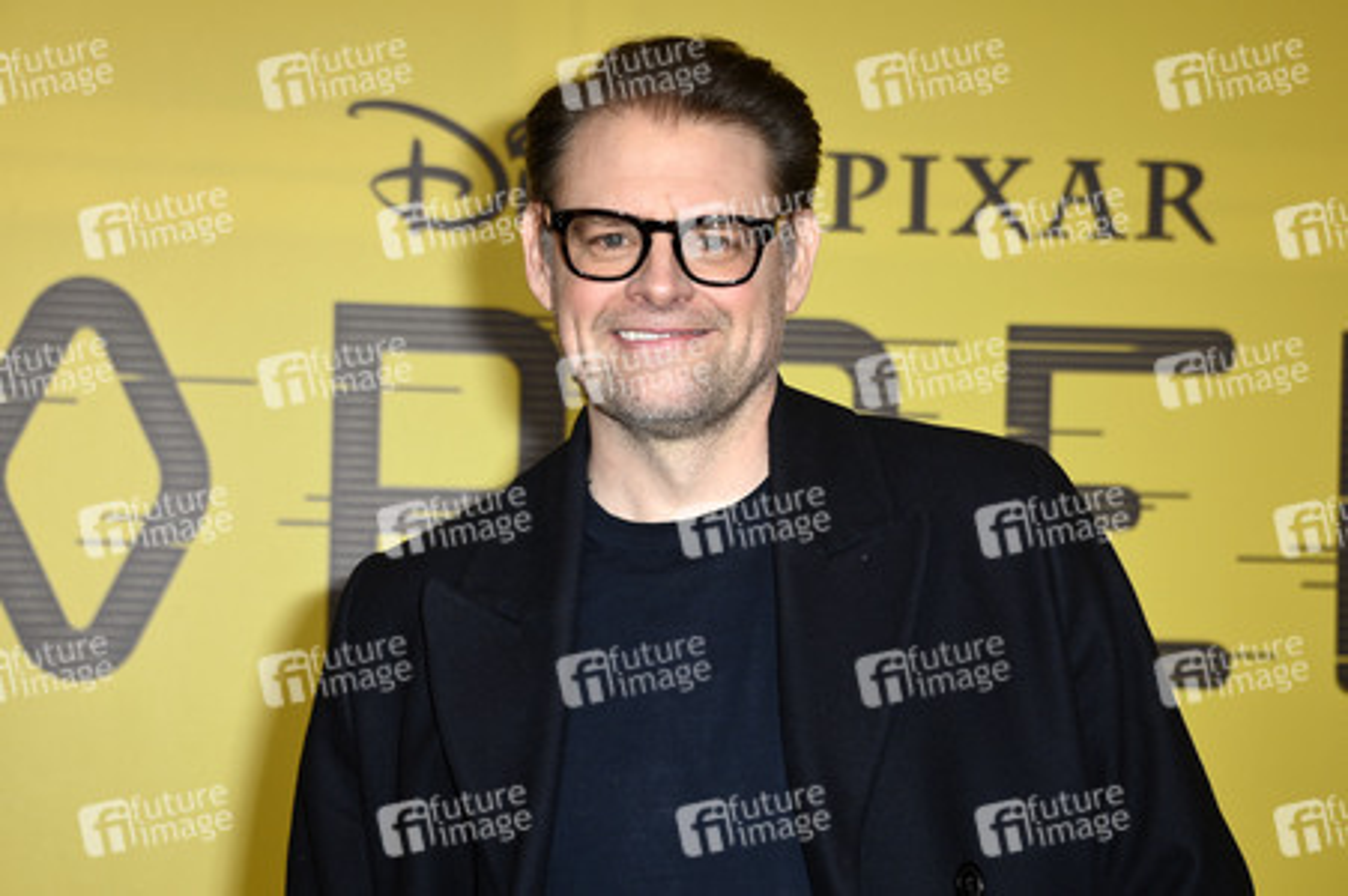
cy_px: 448
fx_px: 3180
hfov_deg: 23.9
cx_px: 674
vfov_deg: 16.0
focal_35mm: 85
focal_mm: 85
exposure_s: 1/250
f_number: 5.6
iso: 800
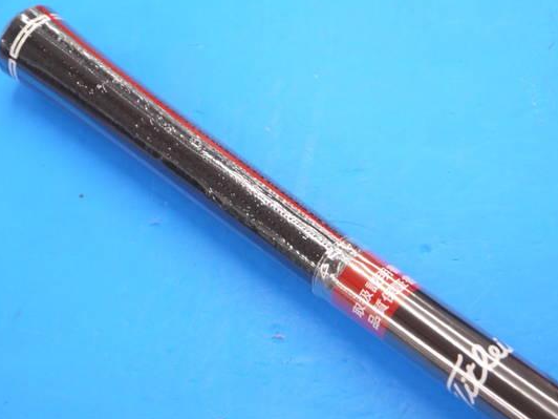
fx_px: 1628
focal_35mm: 101
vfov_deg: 14.6
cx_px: 297
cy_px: 210
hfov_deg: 19.4
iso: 640
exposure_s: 1/80
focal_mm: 42
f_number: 5.6
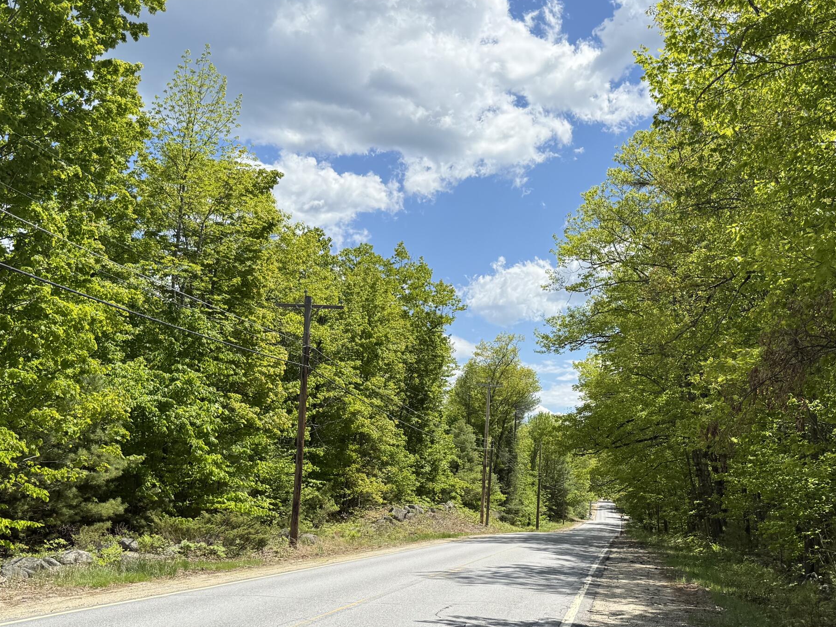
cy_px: 412
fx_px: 966
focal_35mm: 40
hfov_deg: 46.1
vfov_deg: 35.6
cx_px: 553
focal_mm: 6.76
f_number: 1.78
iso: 100
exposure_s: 1/4405
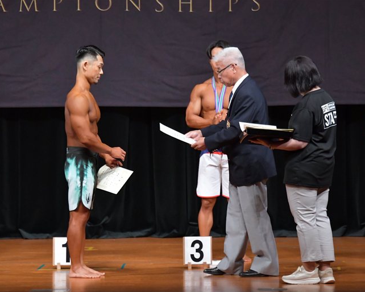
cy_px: 146
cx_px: 190
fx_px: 3121
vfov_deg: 5.4
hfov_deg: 6.7
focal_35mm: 289
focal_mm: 170
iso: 5000
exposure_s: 1/400
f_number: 5.6
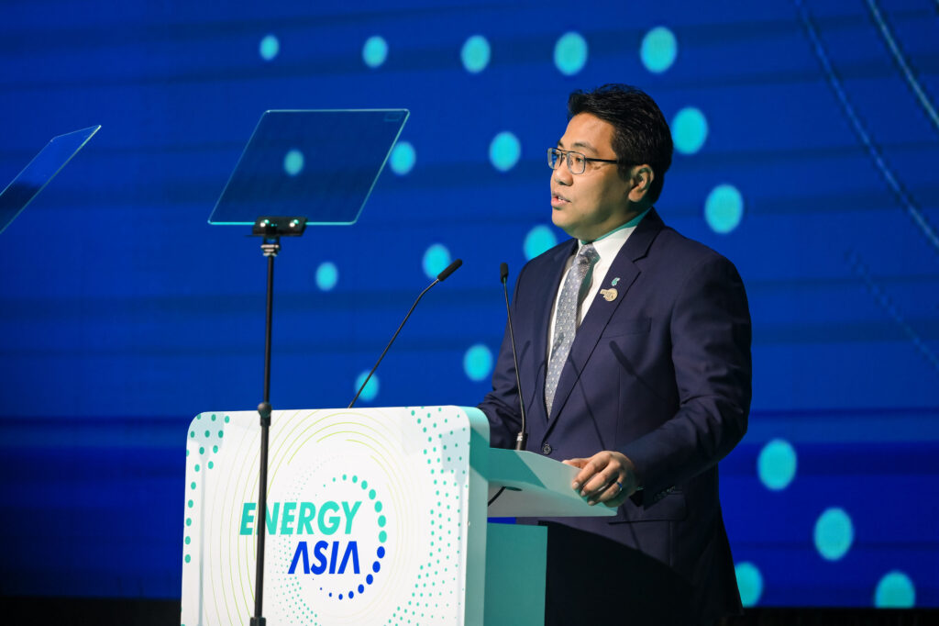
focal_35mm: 255
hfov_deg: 8.1
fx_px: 6649
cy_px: 313
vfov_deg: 5.4
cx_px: 470
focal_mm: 170
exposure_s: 1/500
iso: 1250
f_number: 2.8
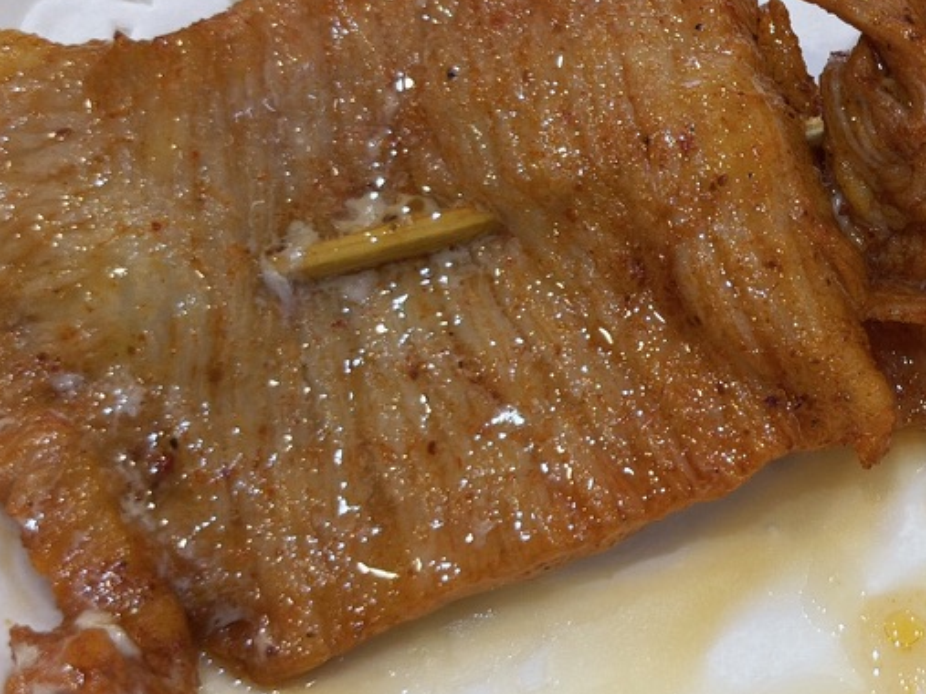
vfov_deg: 15.1
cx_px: 869
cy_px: 122
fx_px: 2594
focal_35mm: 97
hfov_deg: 19.8
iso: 50
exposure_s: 1/121
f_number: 1.78
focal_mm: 6.76
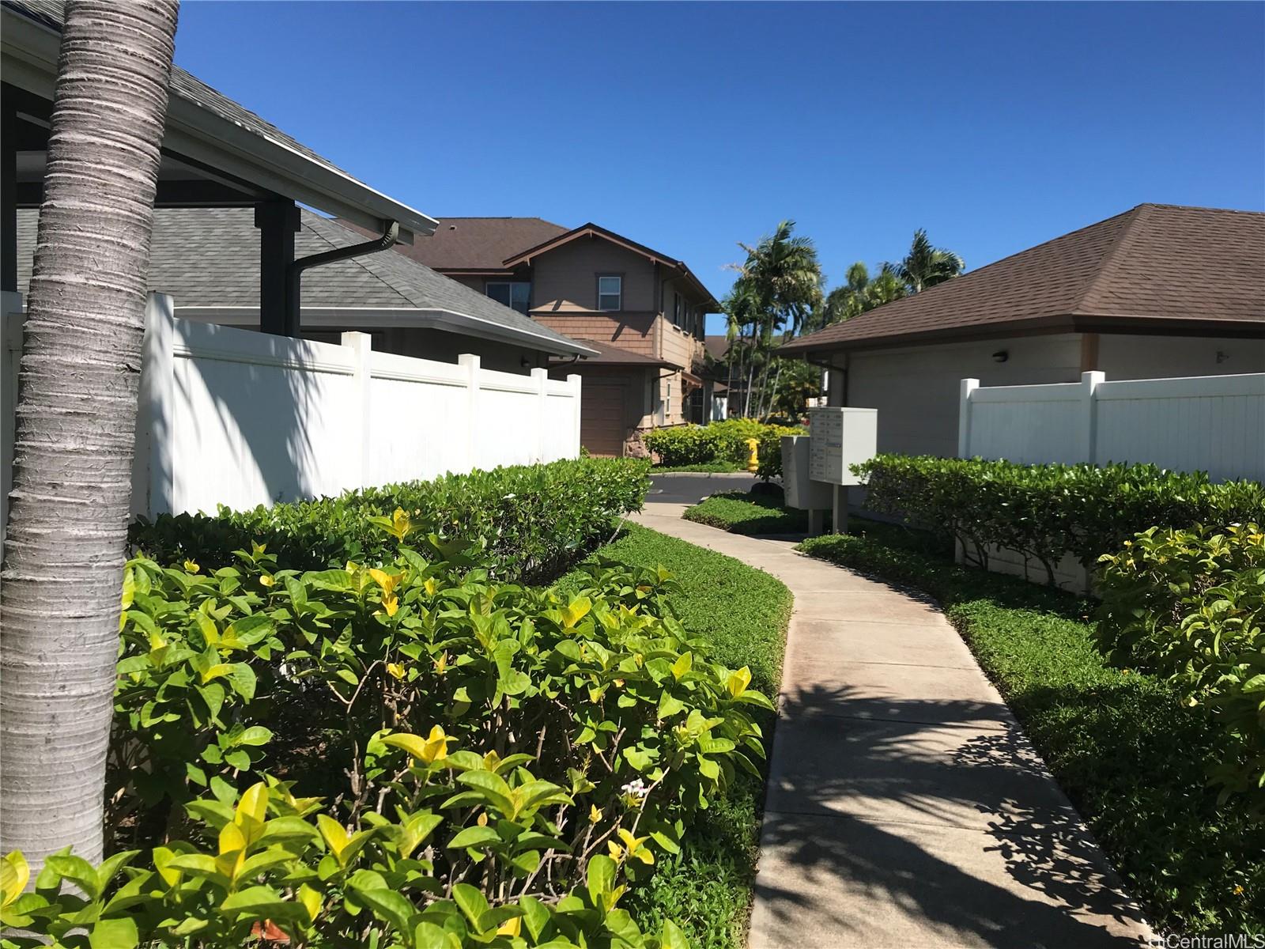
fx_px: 1023
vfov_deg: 49.7
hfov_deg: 63.4
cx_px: 632
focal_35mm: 28
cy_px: 474
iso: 20
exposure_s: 1/2283
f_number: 1.8
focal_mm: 3.99
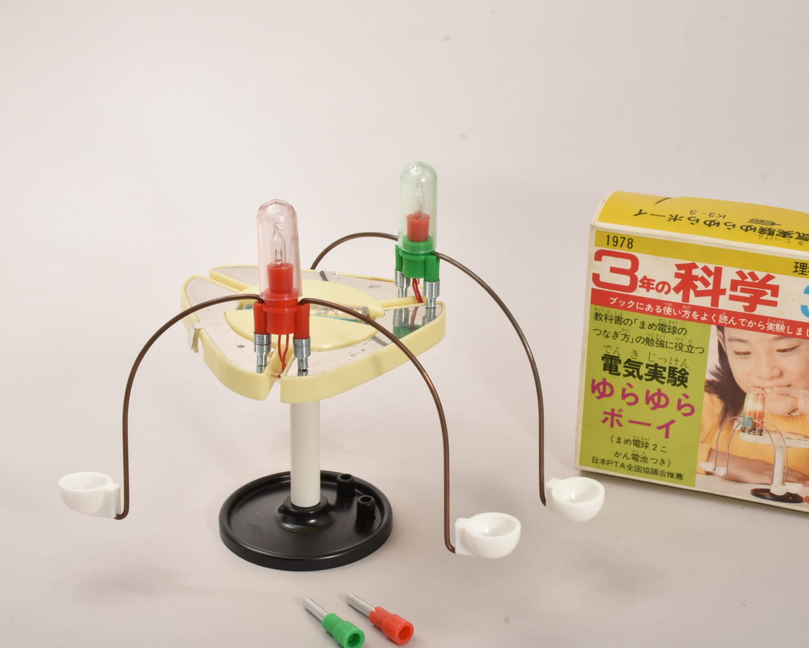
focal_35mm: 67
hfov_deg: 28.4
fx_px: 1596
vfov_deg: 22.9
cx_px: 458
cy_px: 321
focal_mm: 35
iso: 200
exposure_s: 1/60
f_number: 20
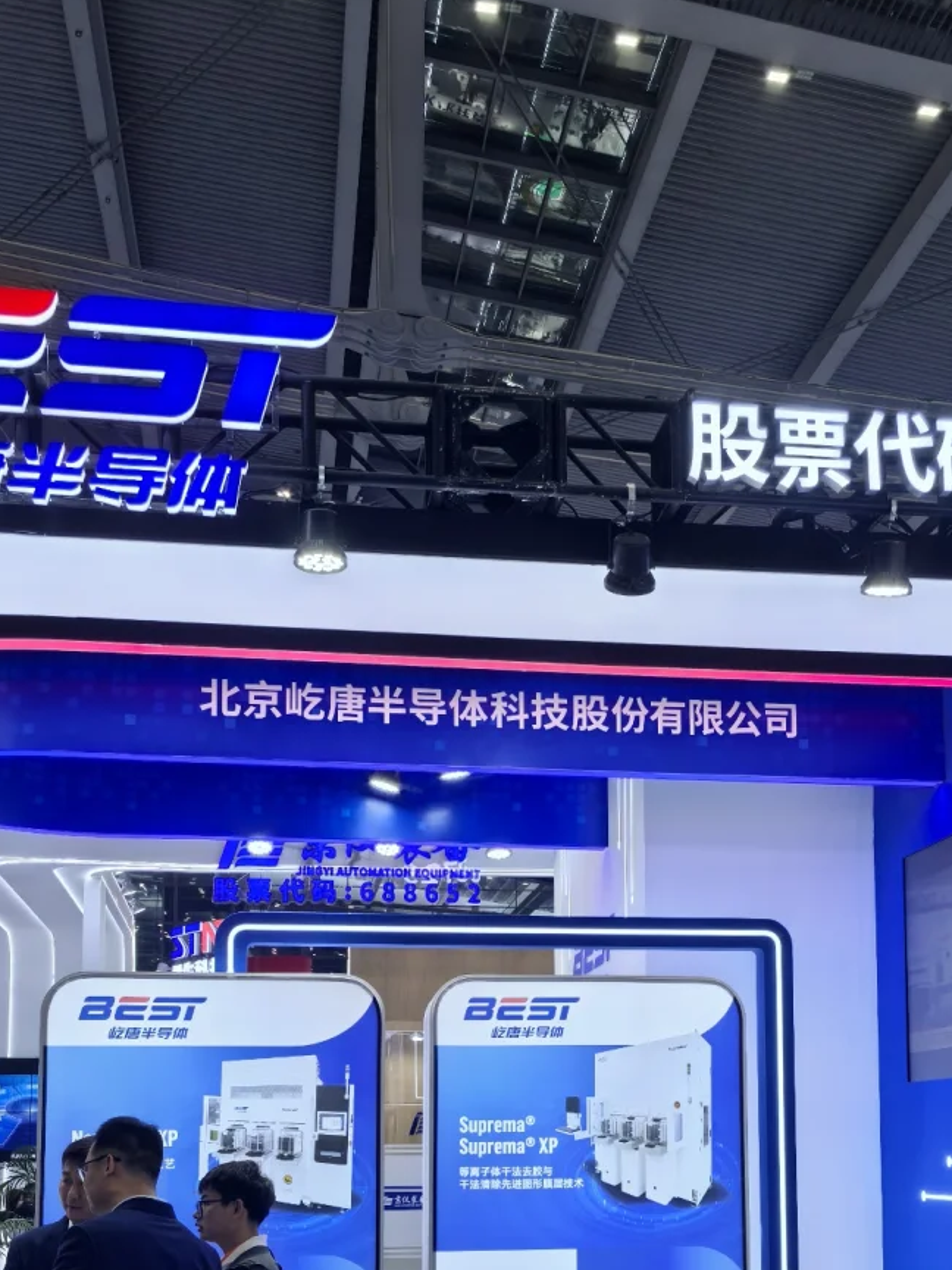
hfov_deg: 32.1
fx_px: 1650
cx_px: 557
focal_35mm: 45
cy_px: 972
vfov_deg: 40.7
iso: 50
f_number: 2
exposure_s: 1/120
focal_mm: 5.75
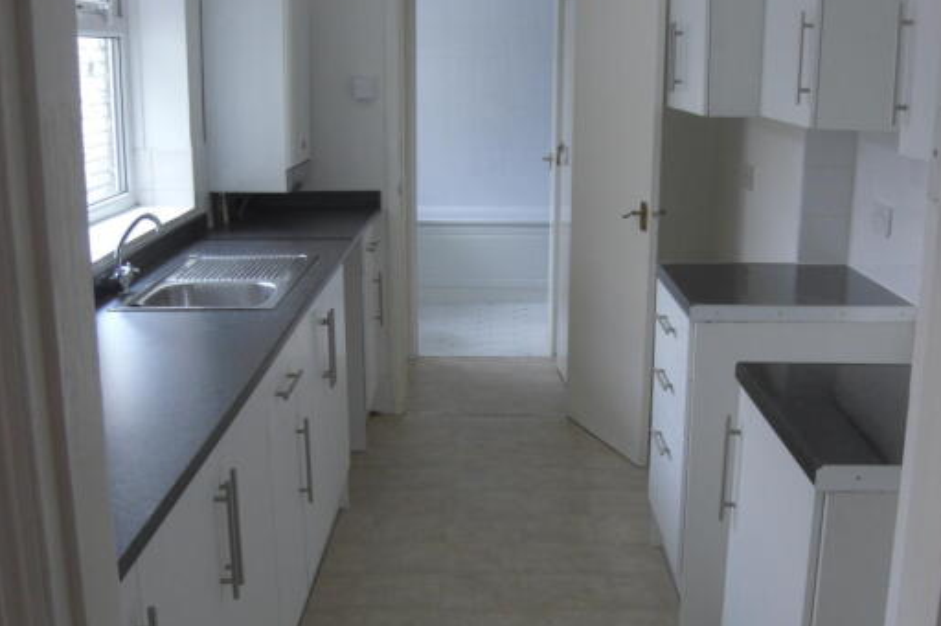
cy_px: 386
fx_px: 1176
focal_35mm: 45
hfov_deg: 43.6
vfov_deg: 29.7
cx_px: 490
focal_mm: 7.9
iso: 200
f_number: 2.8
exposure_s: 1/50
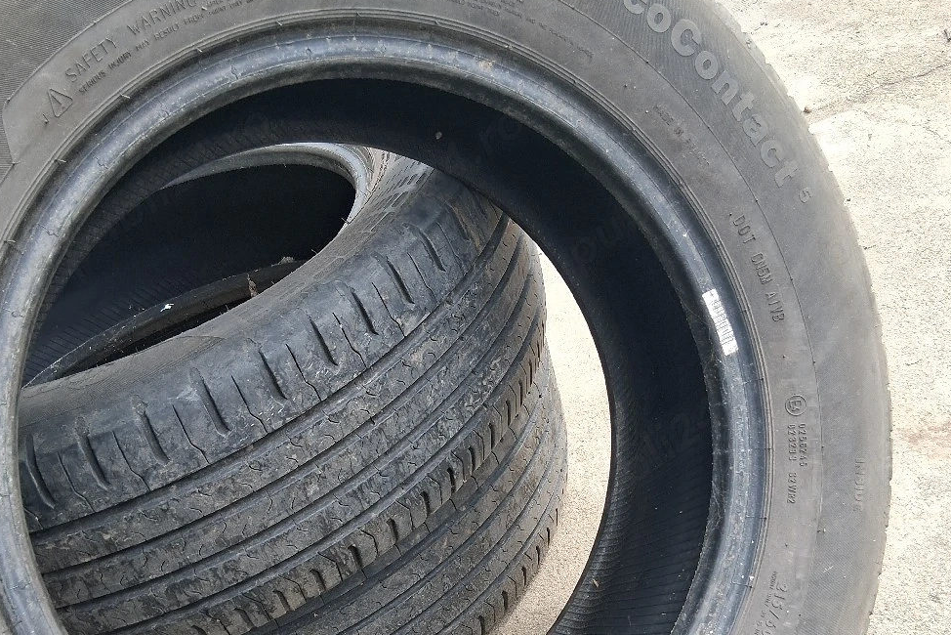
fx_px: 978
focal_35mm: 37
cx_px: 483
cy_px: 481
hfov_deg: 51.9
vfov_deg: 35.1
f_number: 1.8
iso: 25
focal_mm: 3.98
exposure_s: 1/133
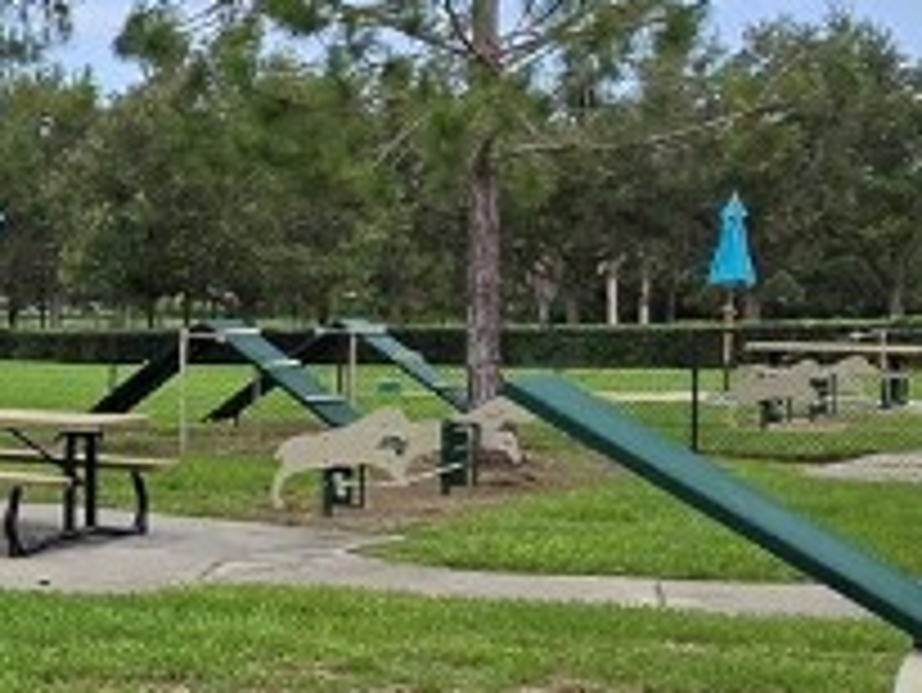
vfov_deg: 22.6
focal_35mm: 65
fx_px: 1732
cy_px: 346
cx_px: -513
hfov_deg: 23.1
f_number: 2.2
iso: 50
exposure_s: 1/2111
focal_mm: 2.2
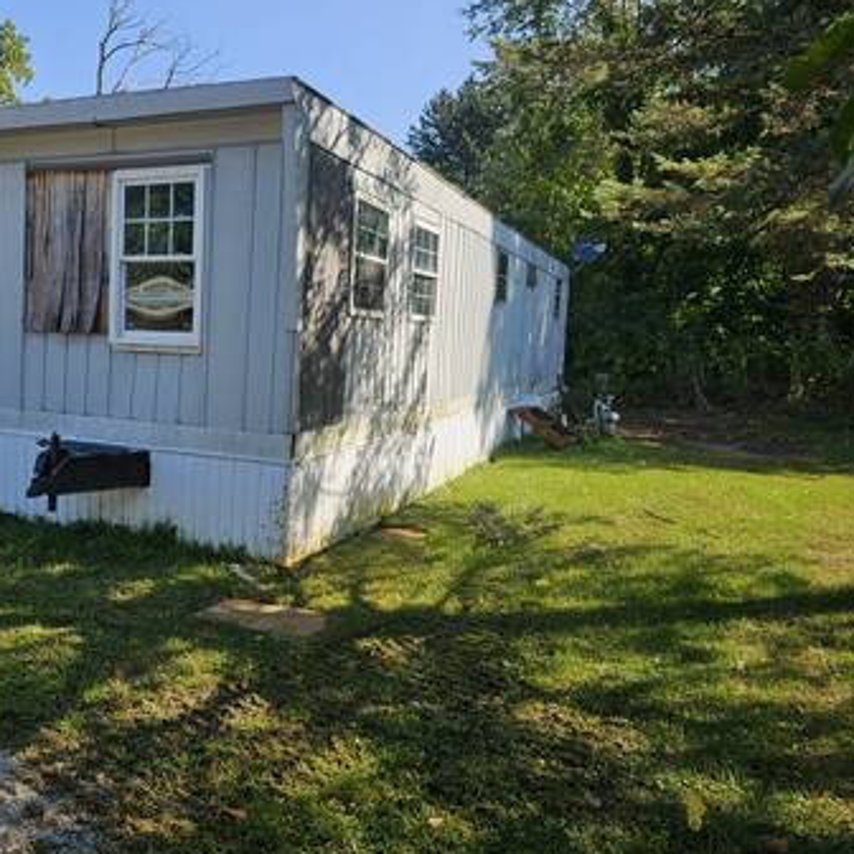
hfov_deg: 50.5
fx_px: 865
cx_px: 219
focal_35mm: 31
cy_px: 394
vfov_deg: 52.5
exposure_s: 1/453
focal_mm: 6.3
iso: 10
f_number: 1.7
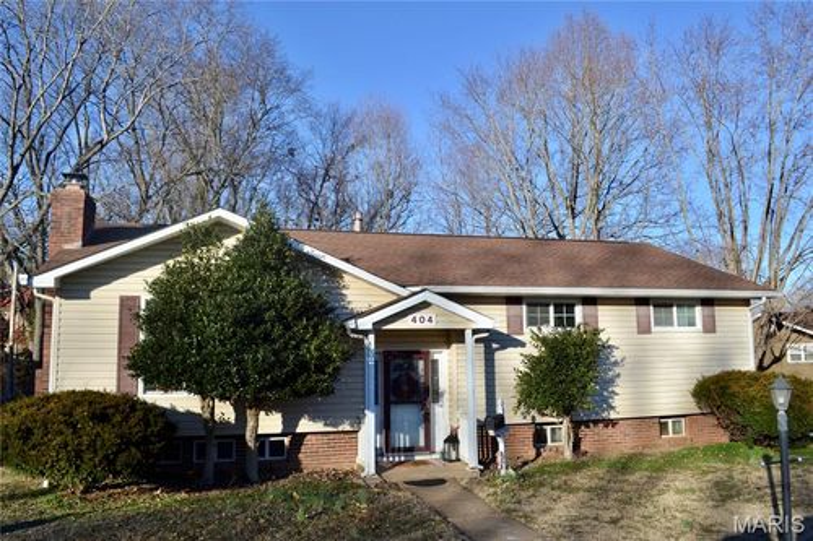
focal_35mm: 27
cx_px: 406
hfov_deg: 67.4
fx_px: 610
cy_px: 270
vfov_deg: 47.9
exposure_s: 1/200
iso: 100
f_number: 7.1
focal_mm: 18
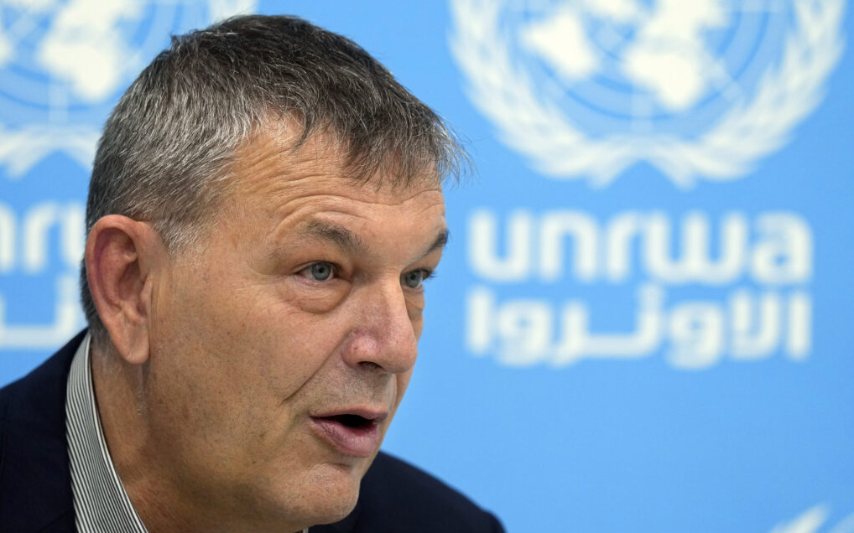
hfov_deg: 10.2
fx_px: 4771
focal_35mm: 205
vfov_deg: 6.4
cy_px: 285
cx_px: 429
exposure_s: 1/250
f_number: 4
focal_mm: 200
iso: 1600
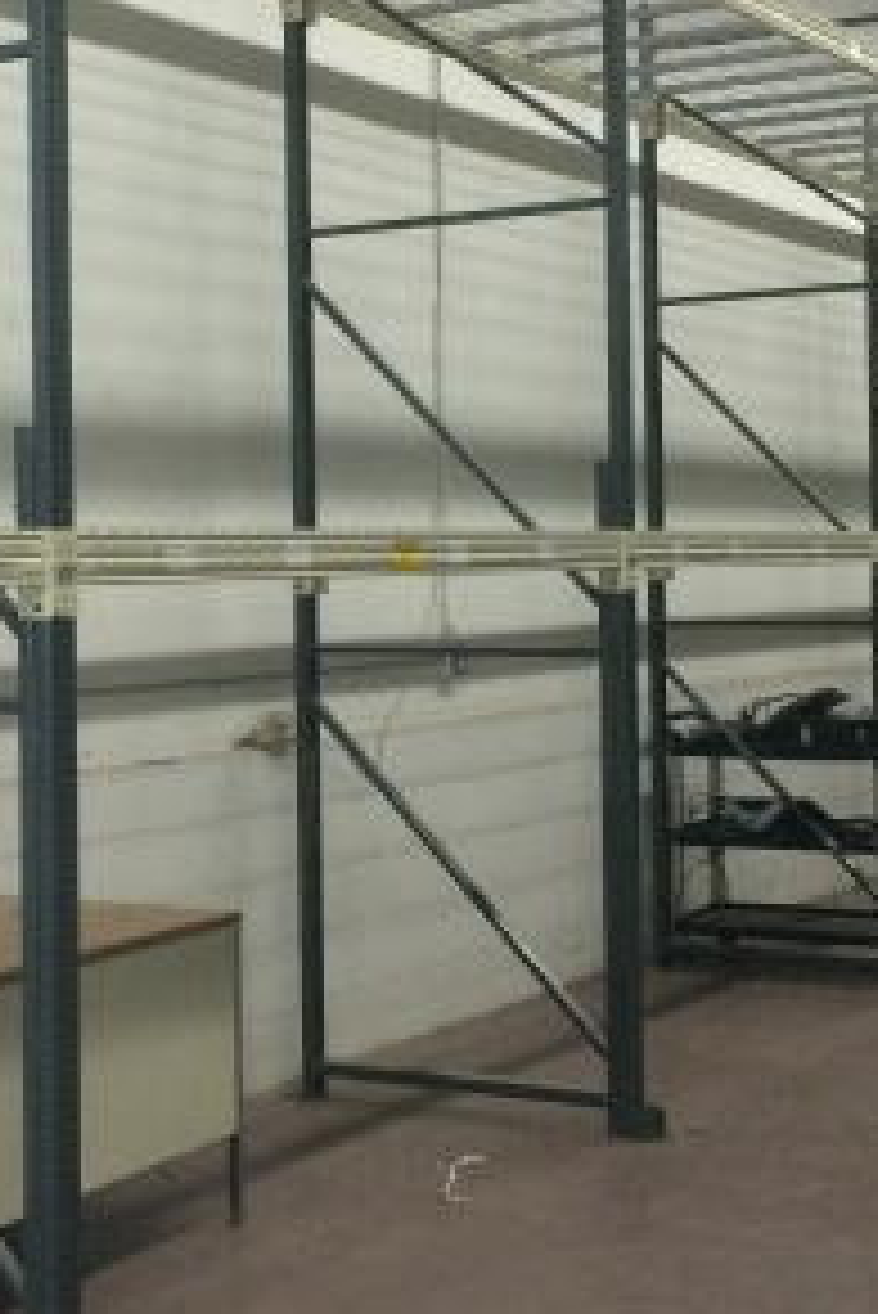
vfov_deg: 30.4
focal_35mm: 66
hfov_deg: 20.6
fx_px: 2411
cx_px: 329
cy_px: 536
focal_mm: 4.15
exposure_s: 1/30
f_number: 2.2
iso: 200
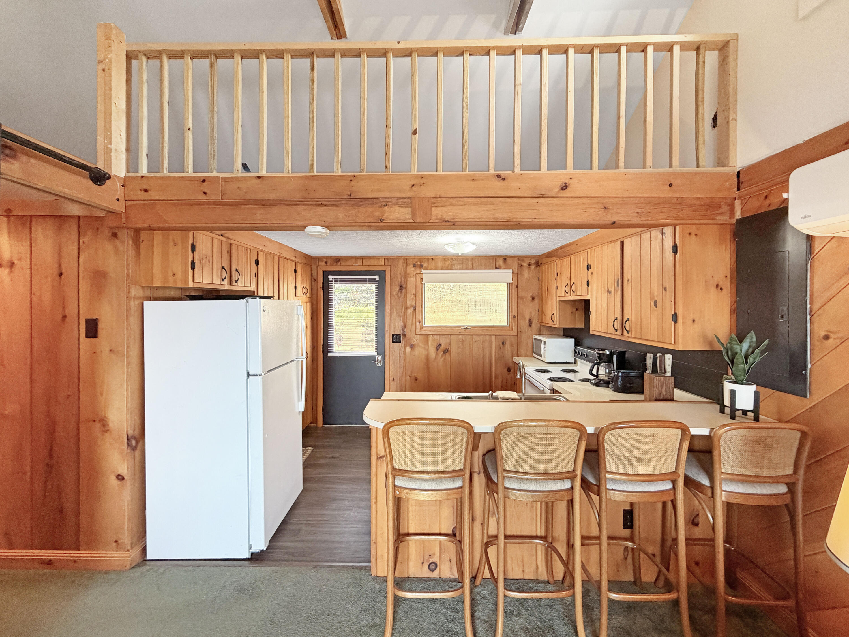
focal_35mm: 14
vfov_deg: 85.7
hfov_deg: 102.1
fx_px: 343
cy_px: 318
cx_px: 424
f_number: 2.2
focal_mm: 2.22
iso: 320
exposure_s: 1/60
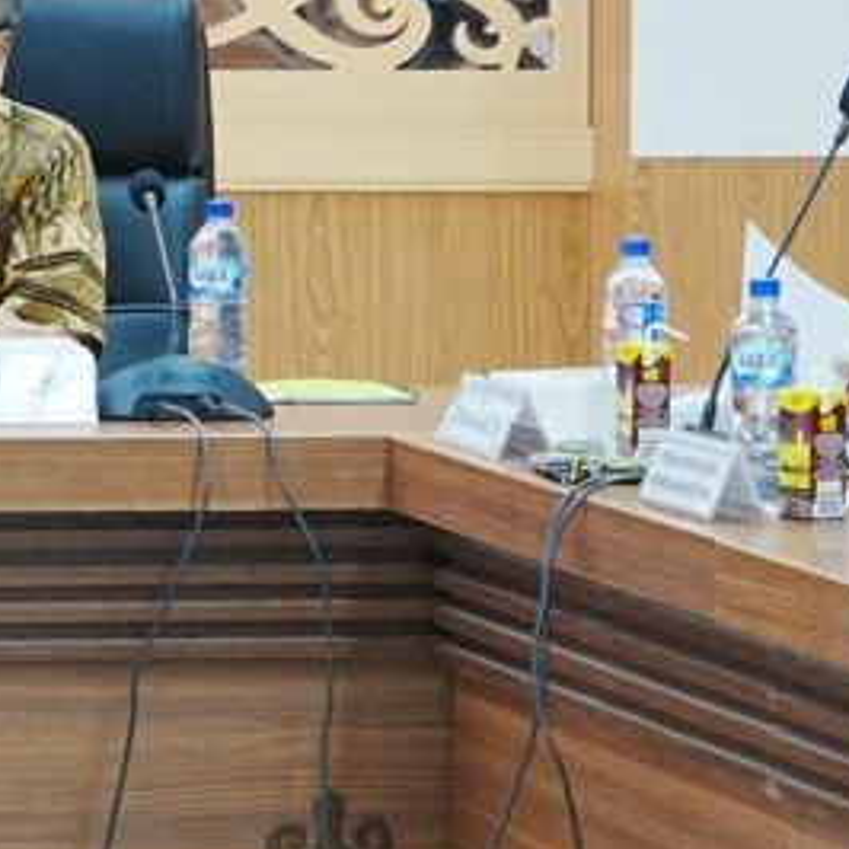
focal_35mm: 393
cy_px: 142
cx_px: -179
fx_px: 10905
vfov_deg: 4.5
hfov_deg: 4.4
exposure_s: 1/100
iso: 2500
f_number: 6.3
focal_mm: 120
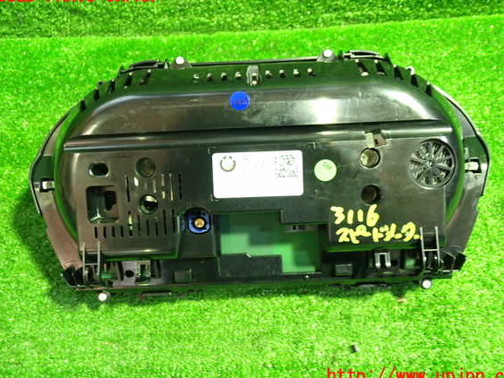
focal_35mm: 32
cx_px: 261
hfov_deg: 56.8
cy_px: 186
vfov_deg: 44.1
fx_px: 466
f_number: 2.3
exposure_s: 1/25
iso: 800
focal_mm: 5.4
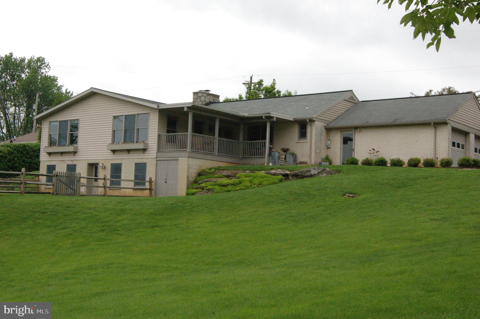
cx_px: 240
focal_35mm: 51
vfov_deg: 26.4
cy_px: 160
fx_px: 679
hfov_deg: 38.9
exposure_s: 1/500
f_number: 10
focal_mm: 34
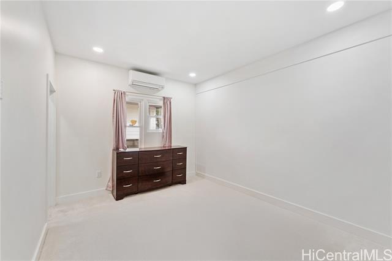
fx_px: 152
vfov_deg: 81.1
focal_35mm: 14
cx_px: 196
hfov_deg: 104.3
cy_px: 130
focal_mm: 14
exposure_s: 1/5
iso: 400
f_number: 9
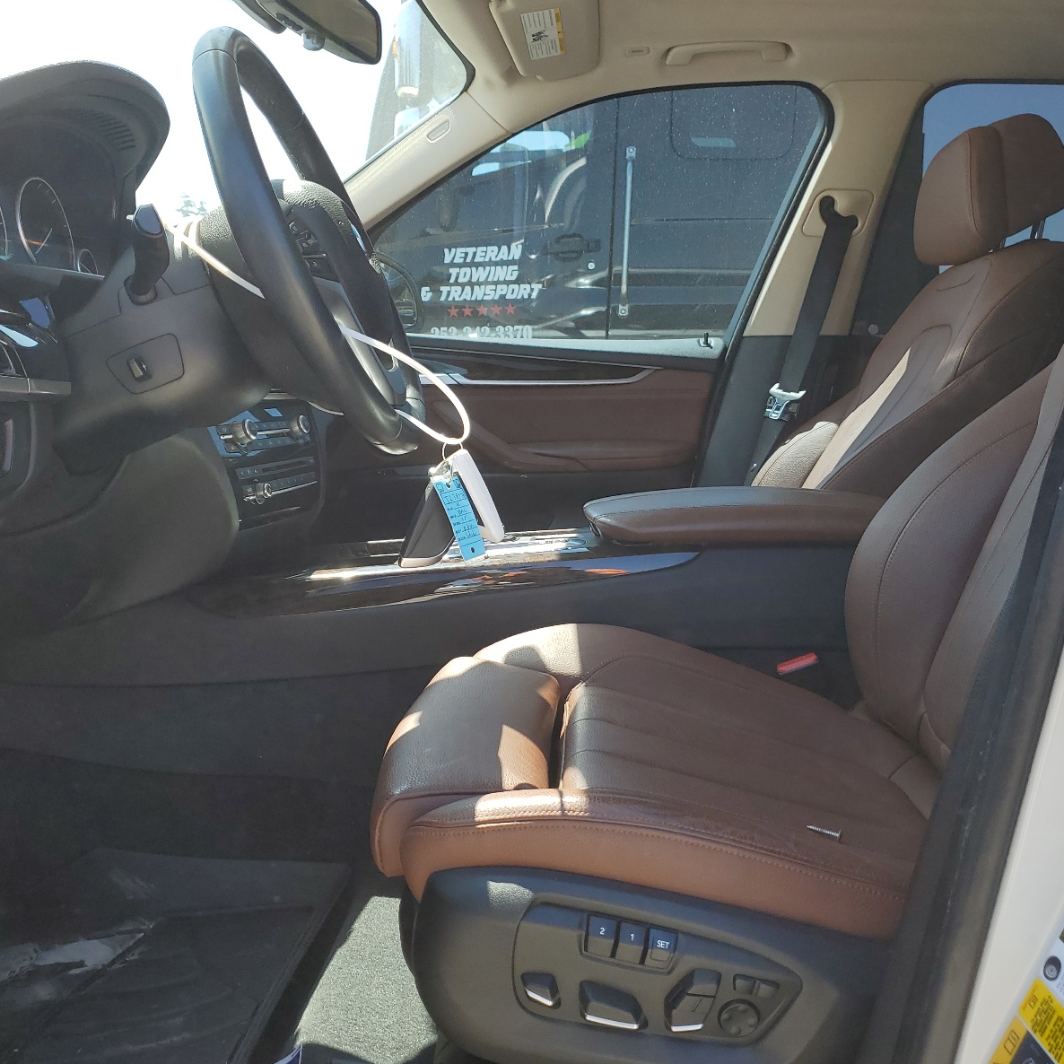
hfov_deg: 52.5
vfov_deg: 52.5
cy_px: 530
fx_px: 1078
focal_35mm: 31
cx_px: 521
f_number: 1.5
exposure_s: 1/556
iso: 50
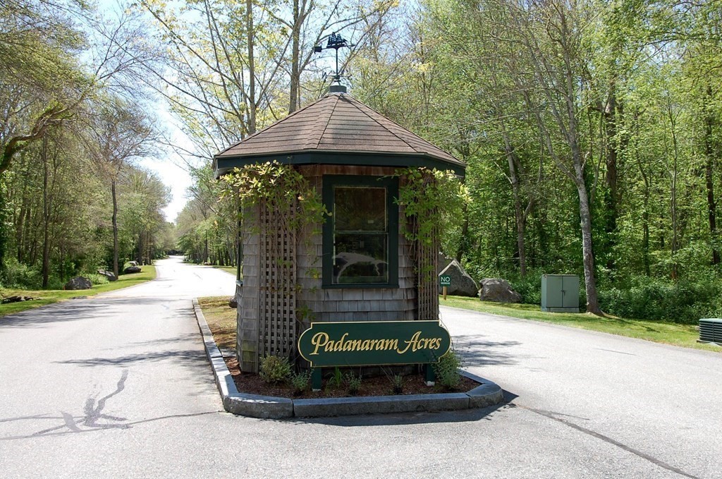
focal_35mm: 36
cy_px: 240
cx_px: 361
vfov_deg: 36.7
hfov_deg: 53.2
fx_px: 721
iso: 200
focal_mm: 24
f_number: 7.1
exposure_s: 1/200
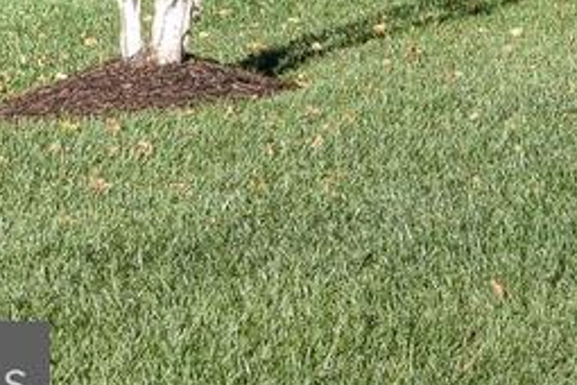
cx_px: 1326
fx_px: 2083
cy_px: -651
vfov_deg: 9.1
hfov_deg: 12.7
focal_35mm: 130
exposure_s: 1/30
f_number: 22
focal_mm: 23
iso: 100
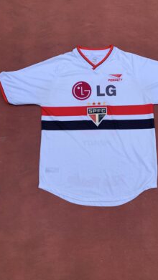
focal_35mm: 29
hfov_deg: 39.9
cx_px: 98
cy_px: 142
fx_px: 216
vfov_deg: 66.1
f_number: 1.8
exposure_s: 1/1065
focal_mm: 4.25
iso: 25
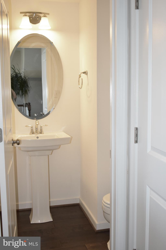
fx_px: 280
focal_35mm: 40
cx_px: 83
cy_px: 125
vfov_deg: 47.9
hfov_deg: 33.0
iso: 200
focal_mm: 27
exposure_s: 1/40
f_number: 4
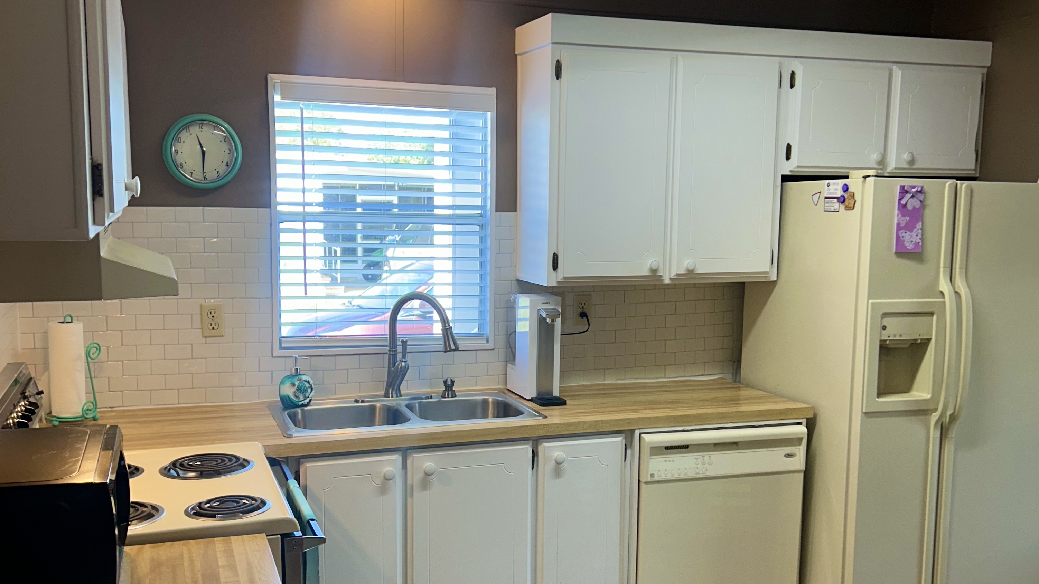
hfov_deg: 52.8
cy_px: 333
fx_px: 1047
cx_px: 520
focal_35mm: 38
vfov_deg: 31.2
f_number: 1.5
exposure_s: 1/120
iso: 64
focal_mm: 5.7
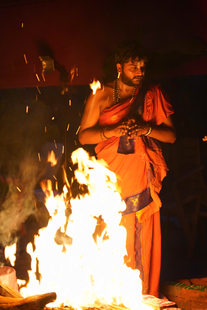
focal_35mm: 70
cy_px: 155
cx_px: 104
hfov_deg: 19.5
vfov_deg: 28.8
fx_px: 603
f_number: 2.8
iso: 6400
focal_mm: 70
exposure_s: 1/100
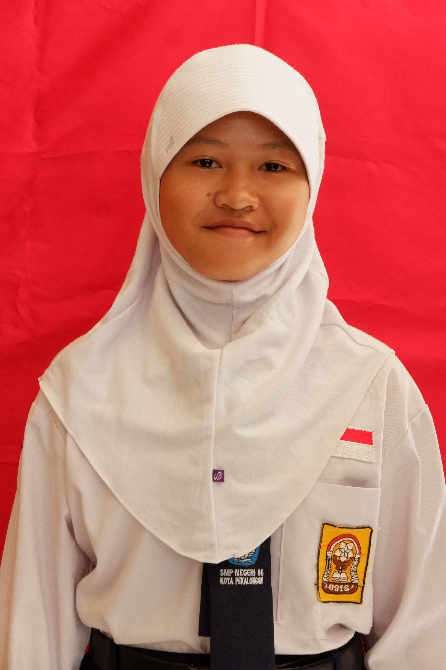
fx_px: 1394
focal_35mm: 75
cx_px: 223
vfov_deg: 27.0
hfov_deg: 18.2
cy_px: 335
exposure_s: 1/85
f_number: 5.6
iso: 3200
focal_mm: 50
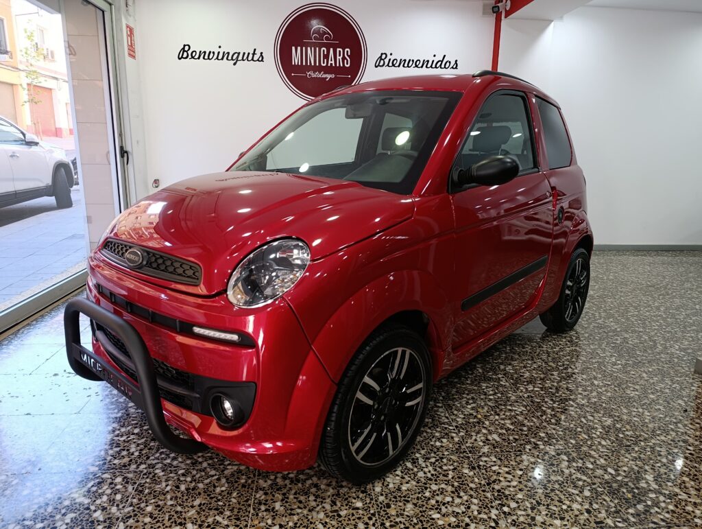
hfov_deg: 73.8
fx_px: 467
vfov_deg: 59.0
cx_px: 351
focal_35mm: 23
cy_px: 264
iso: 256
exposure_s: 1/100
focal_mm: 6.11
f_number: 1.65
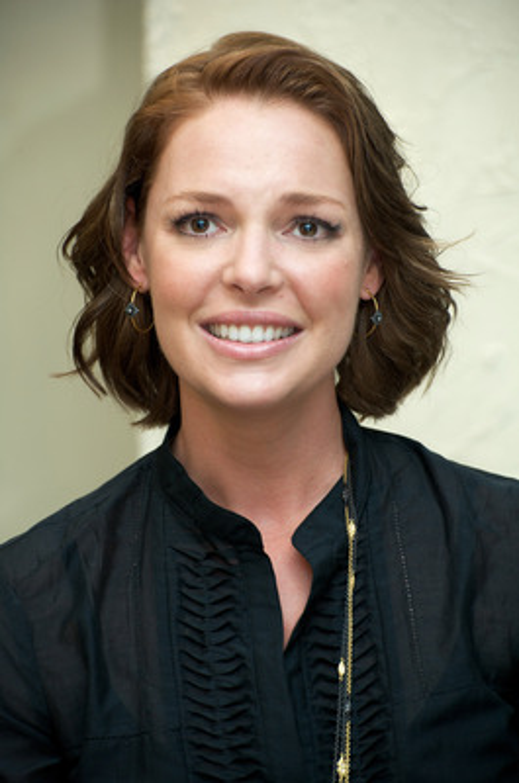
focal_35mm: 155
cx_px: 260
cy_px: 392
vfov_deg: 13.3
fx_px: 3366
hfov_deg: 8.8
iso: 640
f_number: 6.3
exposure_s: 1/60
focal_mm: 155
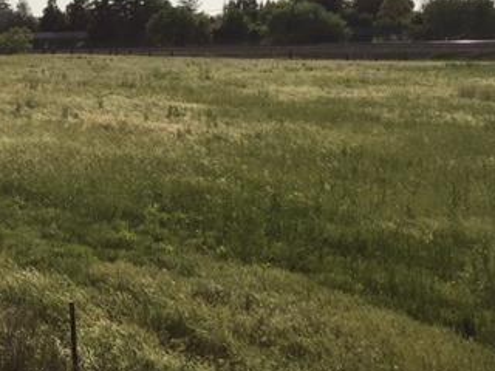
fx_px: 829
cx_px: 12
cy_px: 83
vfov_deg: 24.9
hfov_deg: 31.1
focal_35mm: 58
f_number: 2.2
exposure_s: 1/3597
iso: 32
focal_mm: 4.15
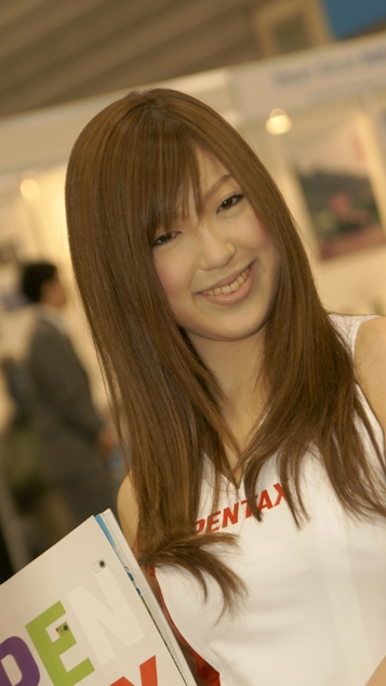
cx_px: 216
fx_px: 2018
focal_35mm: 111
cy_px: 345
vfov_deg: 19.3
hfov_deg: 10.9
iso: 200
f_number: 3.5
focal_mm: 70
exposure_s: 1/100
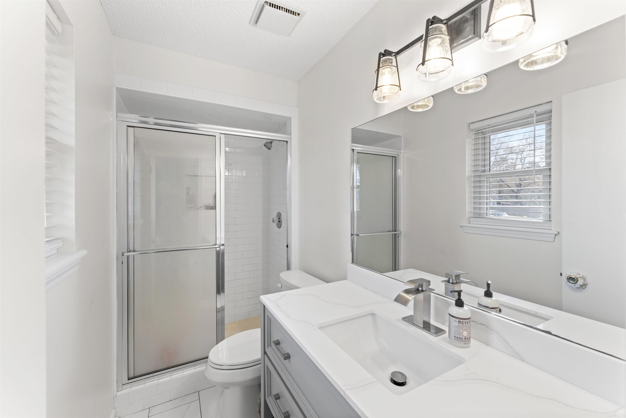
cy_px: 209
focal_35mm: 14
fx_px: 243
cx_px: 313
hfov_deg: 104.3
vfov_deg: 81.2
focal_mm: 14
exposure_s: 1/20
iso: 400
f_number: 5.6
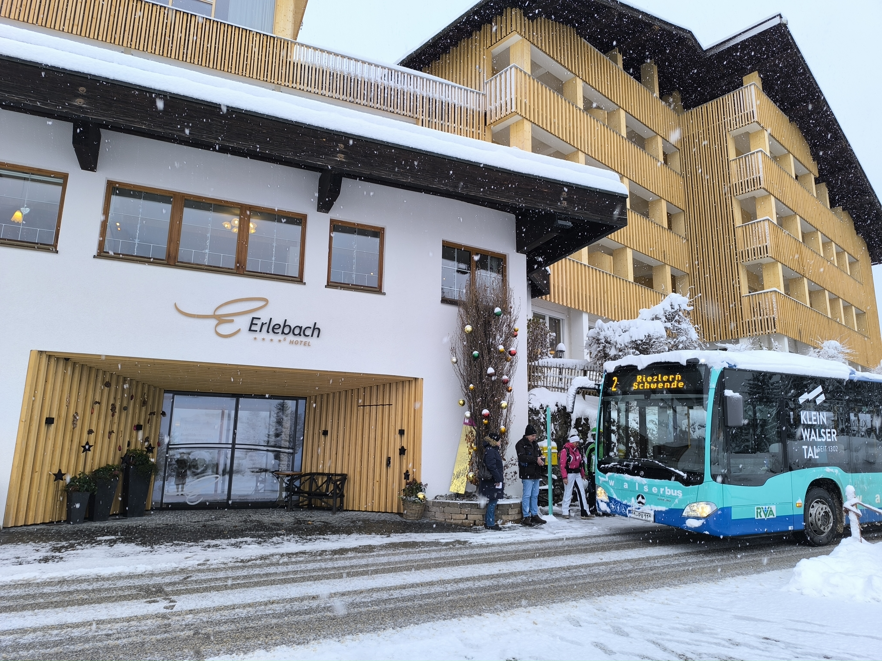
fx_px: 586
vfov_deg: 58.9
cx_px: 441
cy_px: 330
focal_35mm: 23
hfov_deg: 73.9
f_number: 1.65
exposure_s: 1/100
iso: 64
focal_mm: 6.14
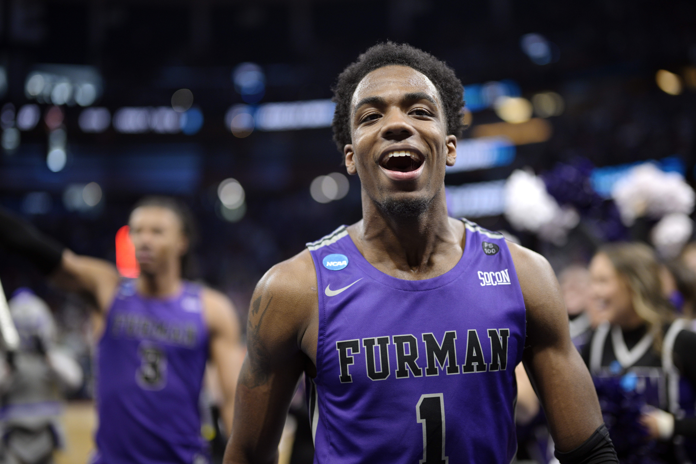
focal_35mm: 50
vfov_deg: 27.0
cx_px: 348
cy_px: 232
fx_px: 967
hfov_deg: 39.6
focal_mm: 50
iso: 500
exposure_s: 1/1000
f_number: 1.2
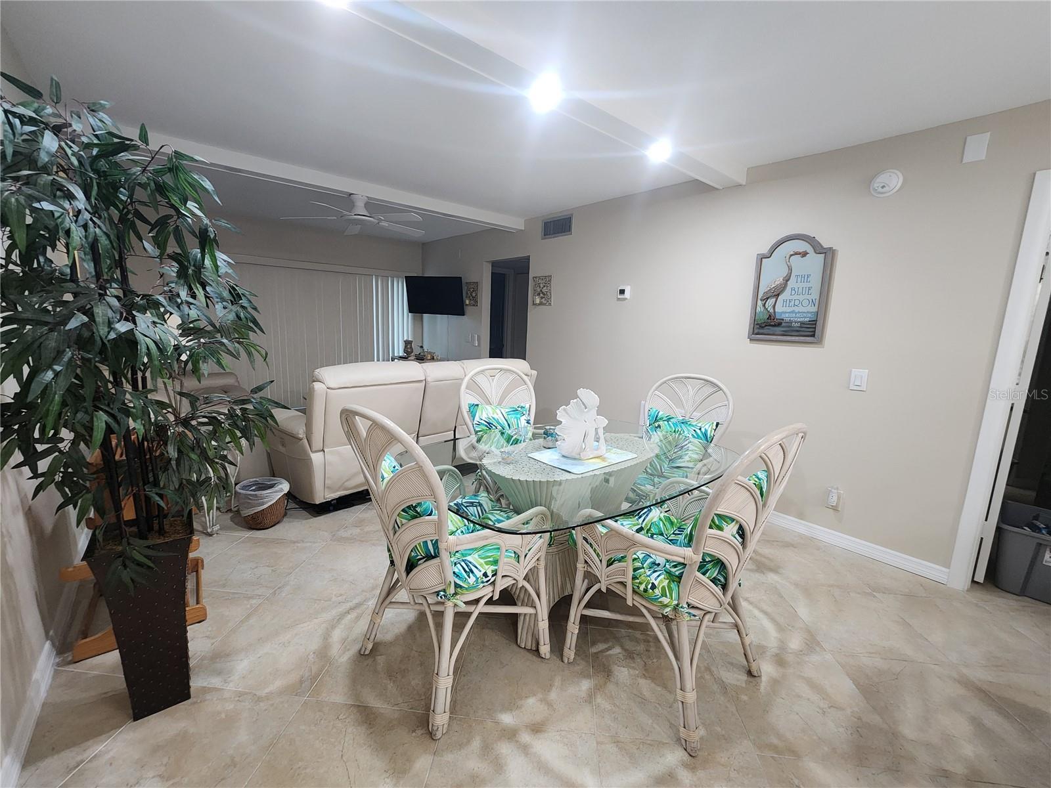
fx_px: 395
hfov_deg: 106.2
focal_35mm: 13
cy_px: 394
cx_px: 526
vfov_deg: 89.9
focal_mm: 2.2
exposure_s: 1/60
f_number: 2.2
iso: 320
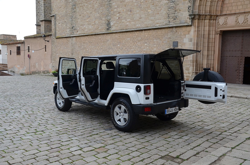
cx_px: 125
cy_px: 82
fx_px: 229
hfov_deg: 57.3
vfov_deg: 39.8
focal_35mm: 33
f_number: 7.1
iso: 200
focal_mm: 22
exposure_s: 1/200
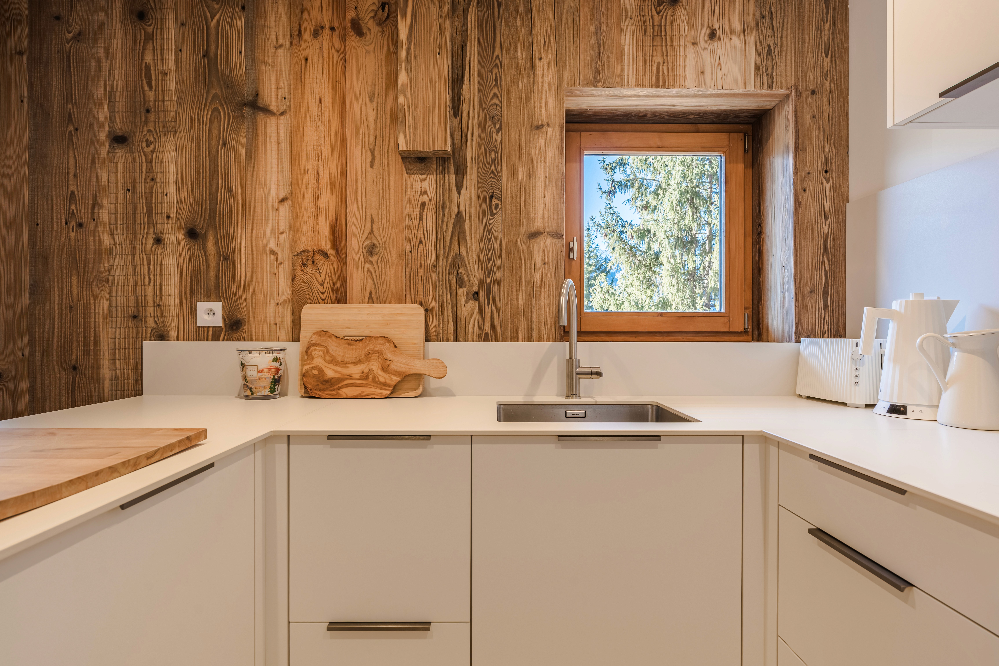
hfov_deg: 86.9
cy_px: 333
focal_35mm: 19
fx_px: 527
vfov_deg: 64.6
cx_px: 500
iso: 100
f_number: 8
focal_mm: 19
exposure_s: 1/200
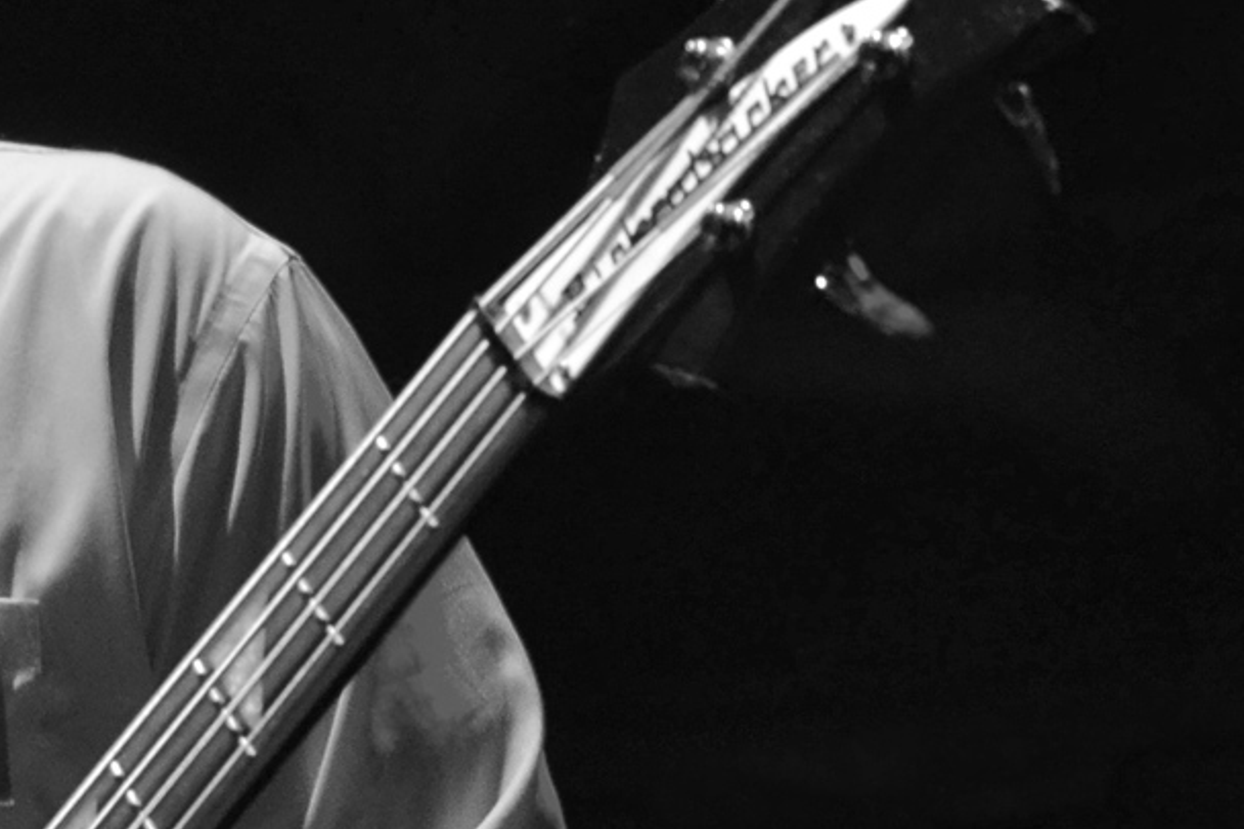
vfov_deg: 4.5
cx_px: 186
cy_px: 430
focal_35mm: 308
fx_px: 10640
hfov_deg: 6.7
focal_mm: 50
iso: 1600
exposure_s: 1/125
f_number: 2.2
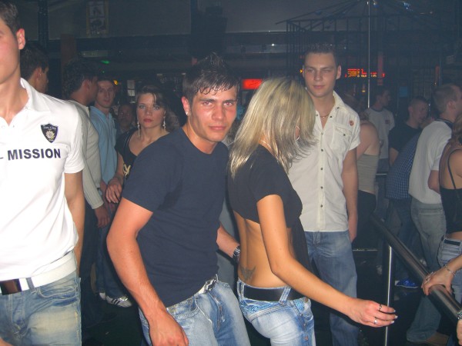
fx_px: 507
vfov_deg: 37.7
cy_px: 173
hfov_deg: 49.0
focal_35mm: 38
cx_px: 231
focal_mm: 7.9
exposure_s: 1/60
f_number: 2.8
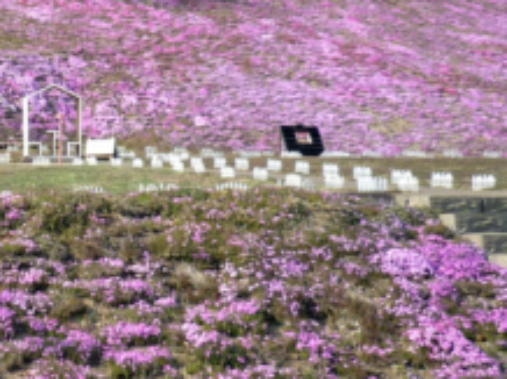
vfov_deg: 16.1
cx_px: -23
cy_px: 58
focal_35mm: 91
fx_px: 1331
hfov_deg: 20.7
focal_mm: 5.5
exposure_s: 1/640
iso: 100
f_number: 2.8
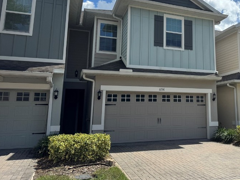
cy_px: 61
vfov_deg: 38.3
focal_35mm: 37
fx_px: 257
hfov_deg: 48.0
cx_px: 183
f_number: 1.78
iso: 80
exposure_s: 1/7092
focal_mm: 6.76
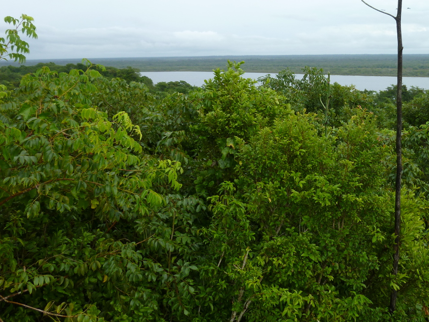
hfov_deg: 50.8
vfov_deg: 39.1
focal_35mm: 36
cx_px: 271
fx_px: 446
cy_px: 101
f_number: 3.3
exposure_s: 1/400
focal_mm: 4.5
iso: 80
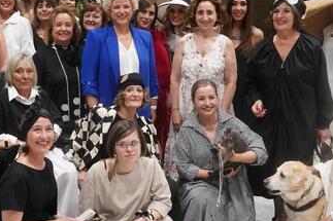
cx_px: 87
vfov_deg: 25.0
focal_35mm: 54
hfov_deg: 36.1
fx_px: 499
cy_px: 102
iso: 2500
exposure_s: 1/125
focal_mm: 24
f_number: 4.5
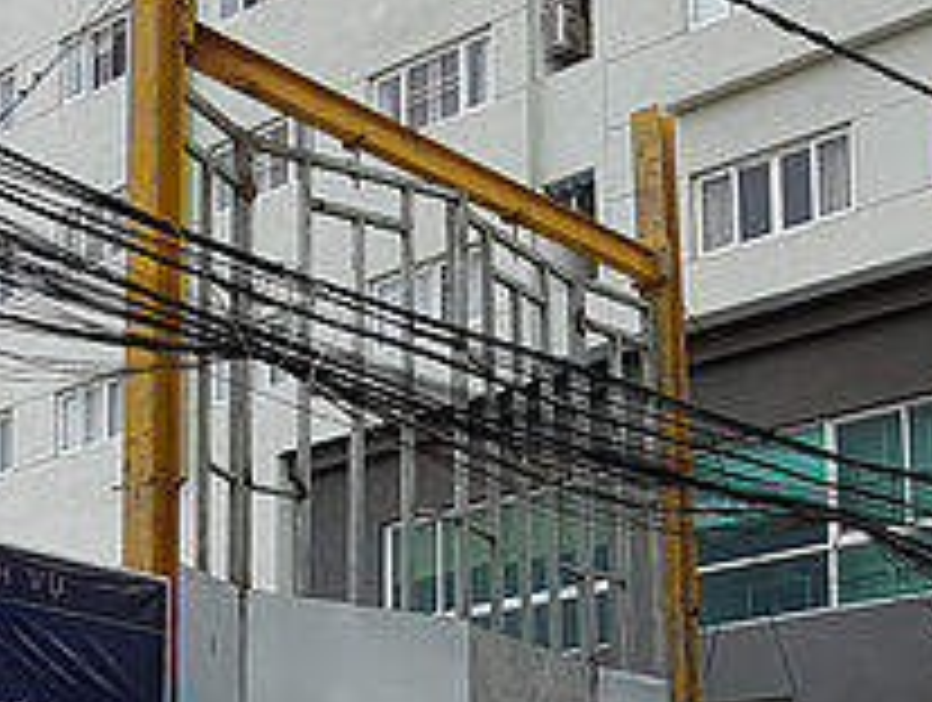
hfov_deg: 23.1
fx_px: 2131
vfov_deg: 18.0
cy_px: 772
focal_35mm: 79
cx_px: -113
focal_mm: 4.2
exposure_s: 1/1536
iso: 50
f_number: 1.7
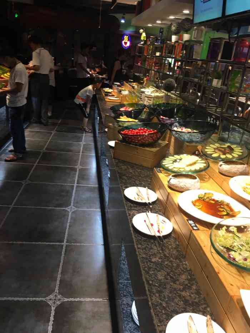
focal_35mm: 29
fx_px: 279
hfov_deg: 48.2
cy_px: 166
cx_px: 125
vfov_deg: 61.7
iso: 80
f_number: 2.2
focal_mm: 4.15
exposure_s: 1/33
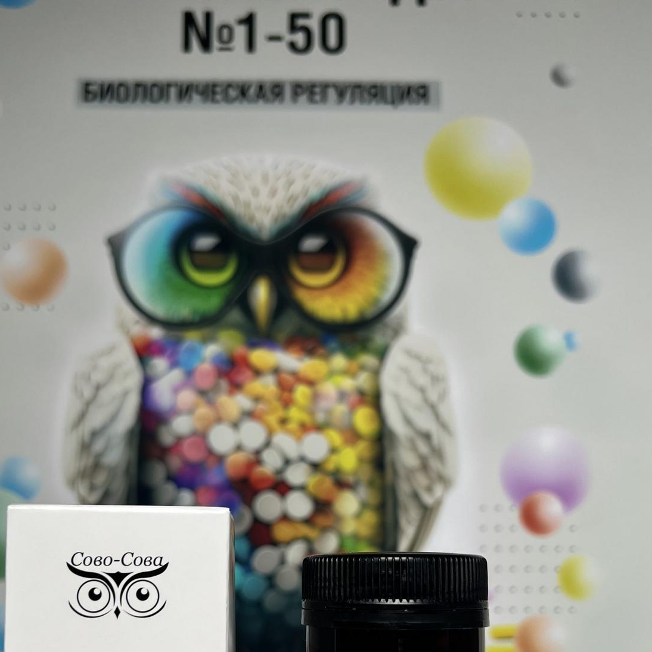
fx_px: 895
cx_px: 263
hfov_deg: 39.9
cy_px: 535
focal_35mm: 42
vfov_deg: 38.3
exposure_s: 1/1531
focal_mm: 5.7
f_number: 1.5
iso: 50
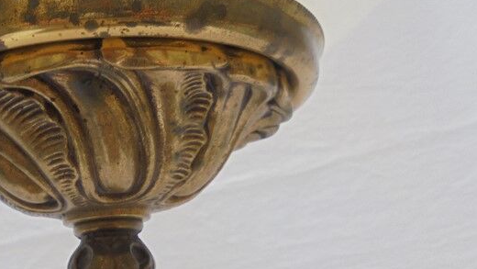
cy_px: 171
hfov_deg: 40.8
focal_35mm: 49
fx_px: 620
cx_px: 114
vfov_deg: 24.4
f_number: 3.5
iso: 100
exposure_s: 1/30
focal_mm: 4.6
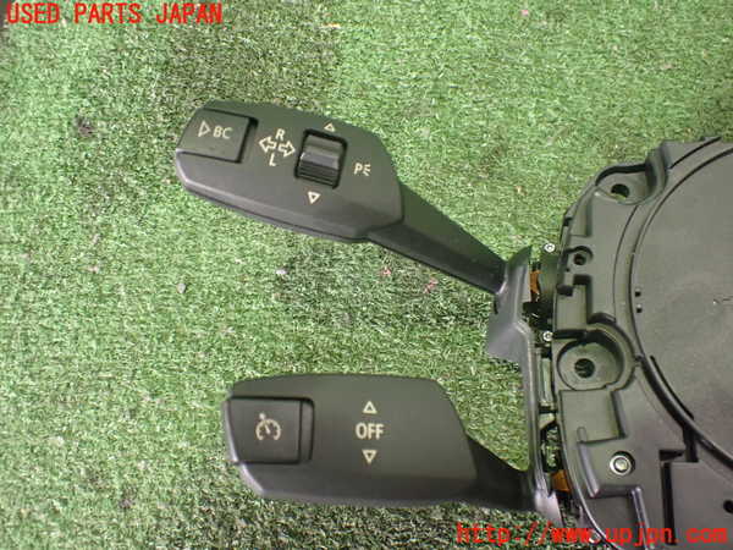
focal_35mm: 30
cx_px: 366
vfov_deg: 46.8
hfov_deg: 60.0
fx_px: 635
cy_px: 275
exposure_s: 1/40
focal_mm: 5.4
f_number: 2.3
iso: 800
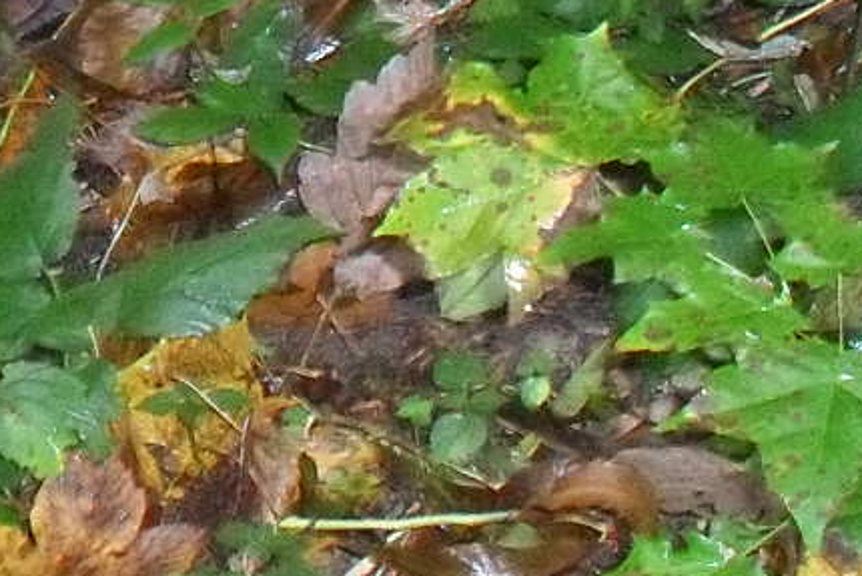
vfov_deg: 6.4
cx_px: -425
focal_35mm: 208
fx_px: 4982
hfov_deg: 9.6
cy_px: -534
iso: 400
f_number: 3.6
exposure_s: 1/45
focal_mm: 7.5
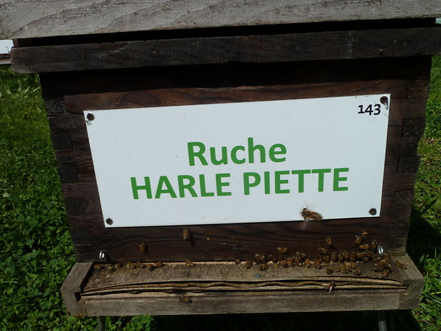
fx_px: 382
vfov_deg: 46.8
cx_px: 220
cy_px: 166
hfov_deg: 60.0
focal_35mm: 30
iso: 80
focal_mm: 5
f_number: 5.6
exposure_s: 1/800
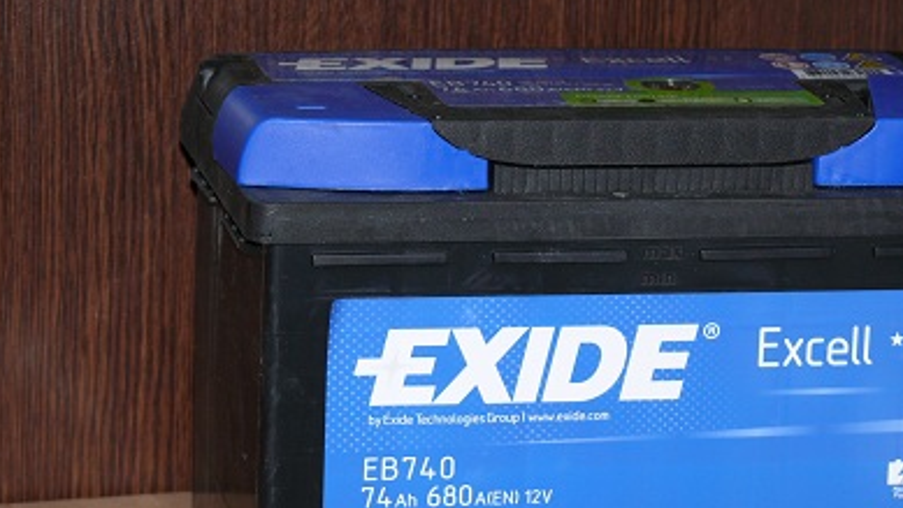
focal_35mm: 161
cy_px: 280
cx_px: 552
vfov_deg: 7.5
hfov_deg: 13.3
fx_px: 3856
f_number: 3.6
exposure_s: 1/30
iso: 100
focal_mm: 24.4
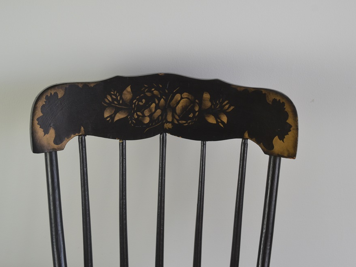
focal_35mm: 66
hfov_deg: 29.4
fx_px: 679
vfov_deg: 22.3
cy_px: 135
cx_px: 176
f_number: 7.1
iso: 400
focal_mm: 40
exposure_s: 1/60
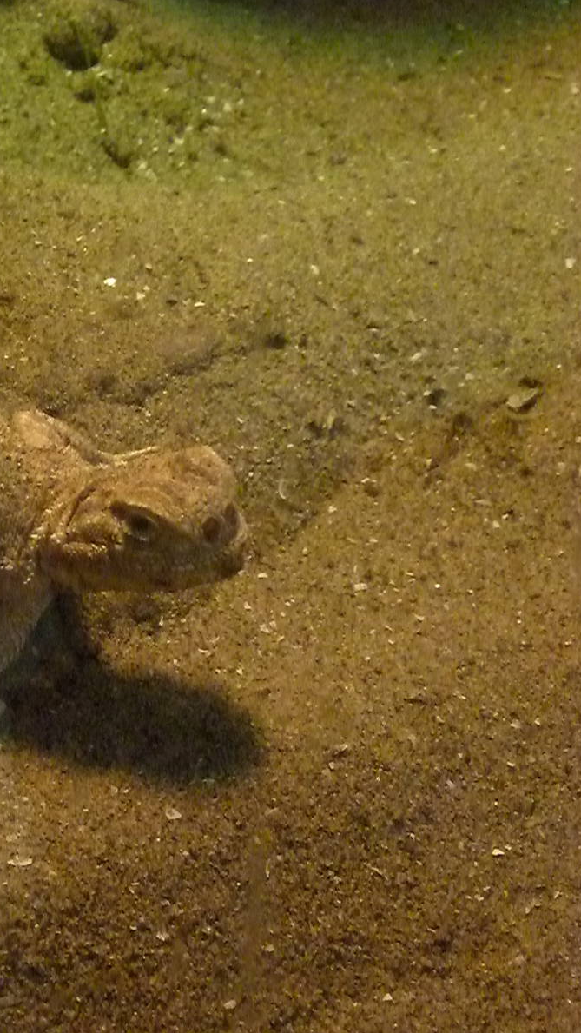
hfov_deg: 11.1
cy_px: 520
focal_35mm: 107
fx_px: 2930
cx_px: -105
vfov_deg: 20.0
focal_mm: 13.2
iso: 1600
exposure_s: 1/250
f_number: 5
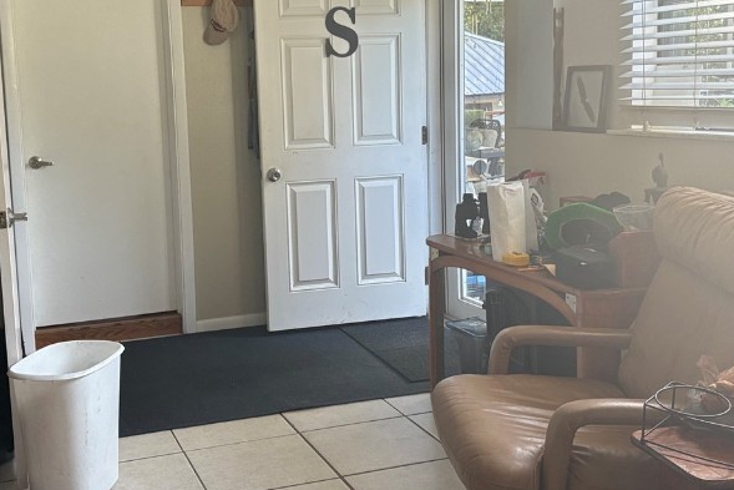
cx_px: 308
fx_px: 958
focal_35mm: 47
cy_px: 197
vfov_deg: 28.6
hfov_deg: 41.8
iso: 125
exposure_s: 1/97
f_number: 1.6
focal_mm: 5.96
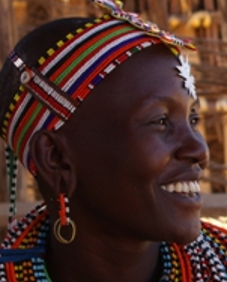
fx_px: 1525
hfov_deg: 8.2
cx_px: 431
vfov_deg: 10.6
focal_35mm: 182
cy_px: 203
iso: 200
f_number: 6.7
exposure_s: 1/125
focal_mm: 38
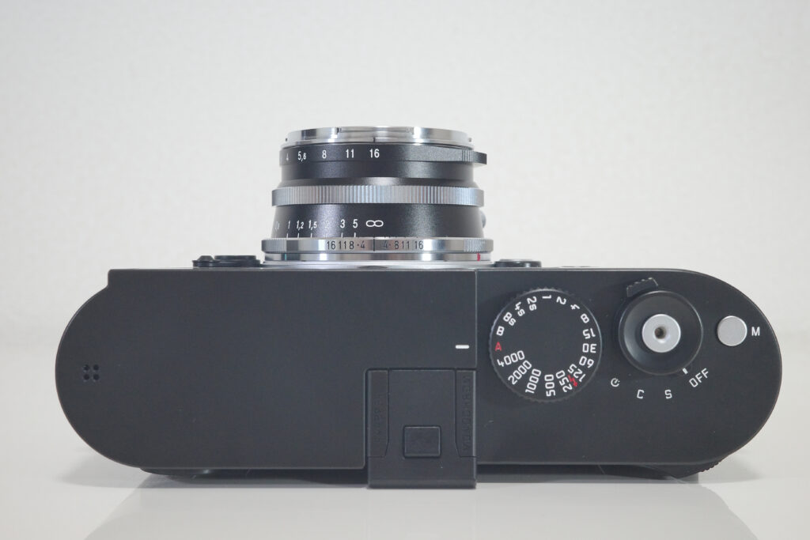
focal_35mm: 50
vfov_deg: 27.0
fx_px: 1125
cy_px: 270
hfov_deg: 39.6
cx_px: 405
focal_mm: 26
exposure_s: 1/25
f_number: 8
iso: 1250
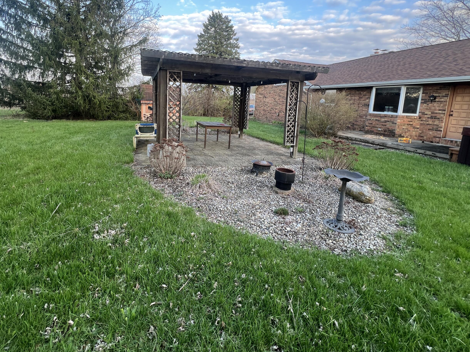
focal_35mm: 16
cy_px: 137
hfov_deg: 94.2
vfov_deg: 77.0
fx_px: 217
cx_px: 212
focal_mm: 1.57
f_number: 1.8
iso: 50
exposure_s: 1/99
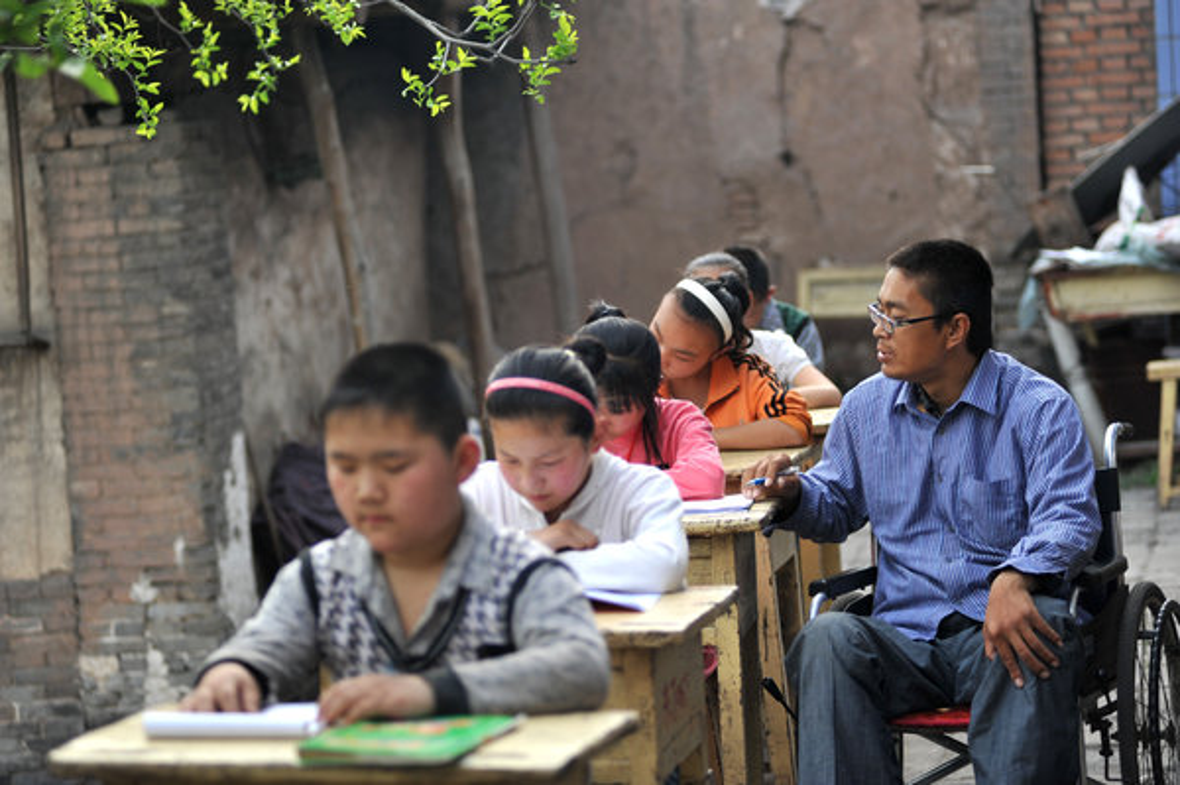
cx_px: 590
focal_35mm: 92
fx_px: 3013
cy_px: 392
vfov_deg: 14.8
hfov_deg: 22.2
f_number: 2.8
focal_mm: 92
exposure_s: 1/1250
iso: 500
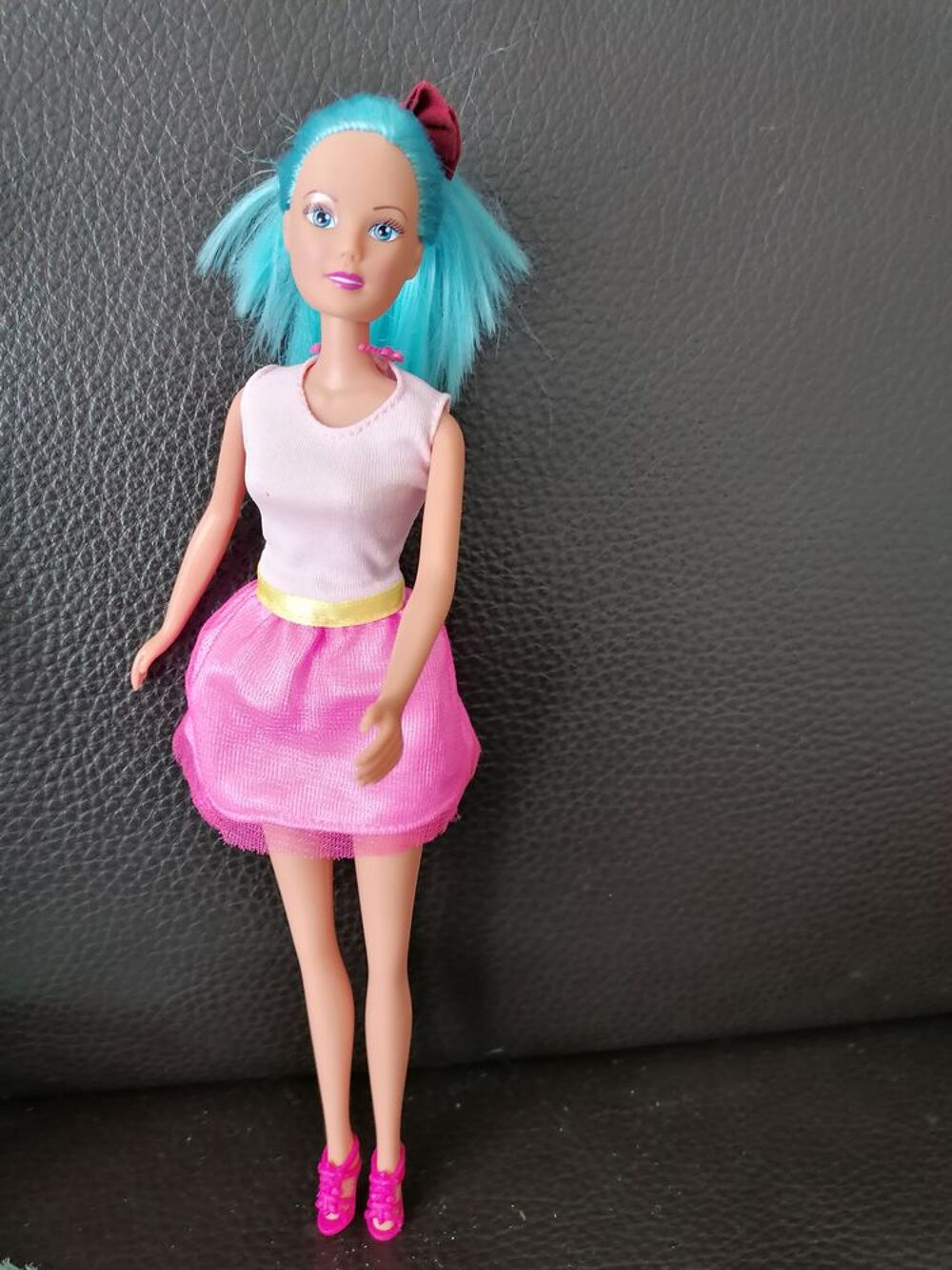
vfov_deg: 65.3
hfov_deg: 51.4
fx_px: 990
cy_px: 635
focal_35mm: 27
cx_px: 476
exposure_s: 1/30
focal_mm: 4.75
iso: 320
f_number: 1.8
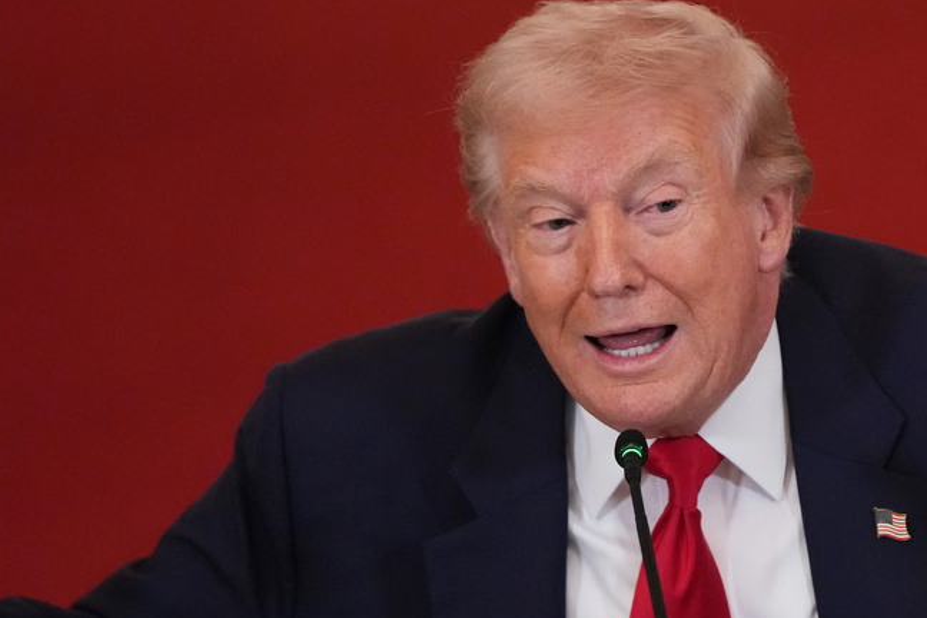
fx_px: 12205
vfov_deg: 2.9
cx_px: 652
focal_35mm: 474
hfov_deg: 4.3
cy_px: 188
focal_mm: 200
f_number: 2.8
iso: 5000
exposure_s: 1/400
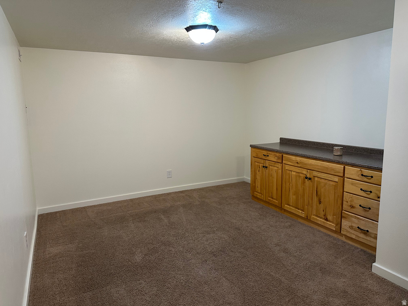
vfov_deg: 56.8
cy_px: 153
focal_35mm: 24
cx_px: 204
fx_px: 283
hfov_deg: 71.6
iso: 320
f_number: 1.78
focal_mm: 6.86
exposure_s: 1/60
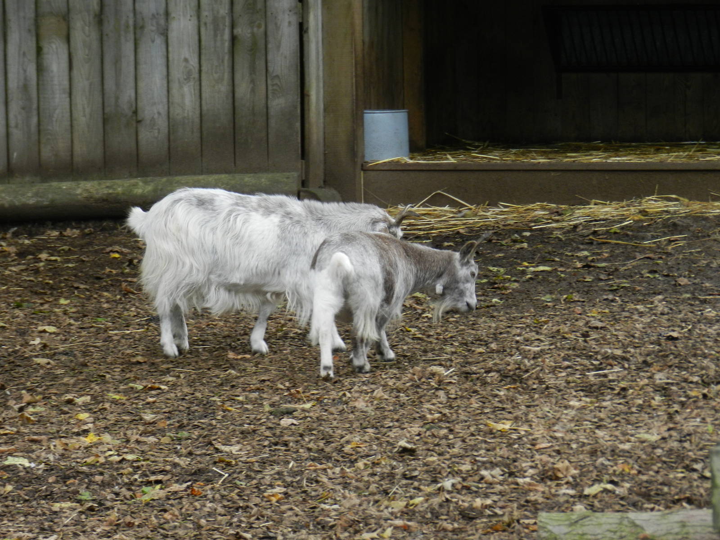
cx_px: 360
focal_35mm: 239
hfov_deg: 8.3
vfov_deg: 6.2
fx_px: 4971
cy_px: 270
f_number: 5.1
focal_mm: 42.4
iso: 280
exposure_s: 1/80
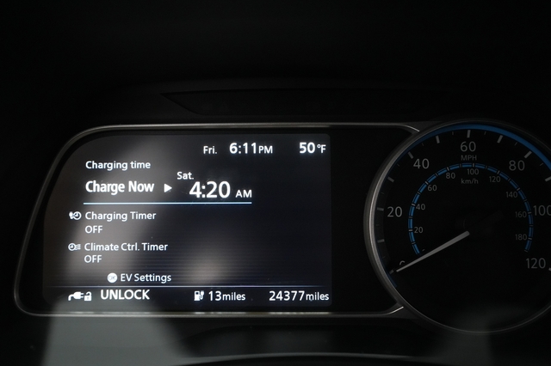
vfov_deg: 46.4
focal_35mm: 28
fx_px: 428
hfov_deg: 65.5
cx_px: 276
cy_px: 183
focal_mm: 28
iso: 6400
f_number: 5
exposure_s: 1/100
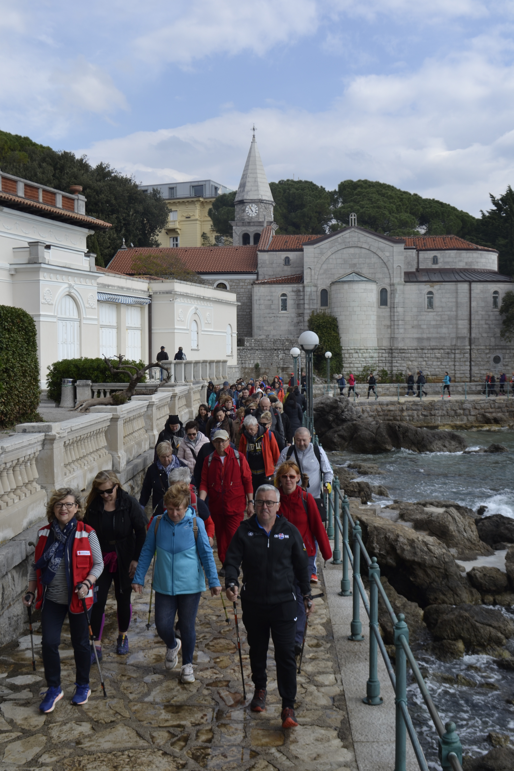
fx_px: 835
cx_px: 257
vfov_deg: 49.6
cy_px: 386
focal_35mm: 39
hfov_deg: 34.2
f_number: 7.1
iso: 100
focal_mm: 26
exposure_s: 1/200
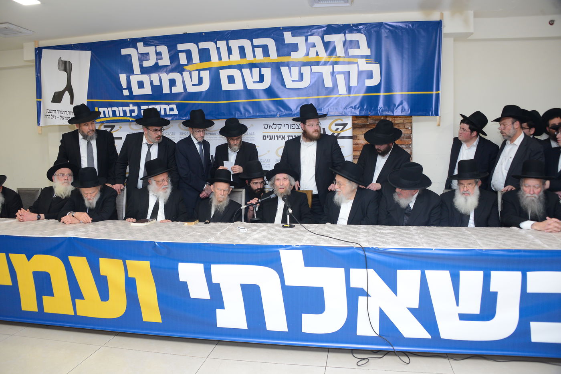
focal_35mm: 28
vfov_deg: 46.4
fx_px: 436
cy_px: 187
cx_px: 280
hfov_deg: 65.5
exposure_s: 1/80
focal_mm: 28
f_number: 4.5
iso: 1250
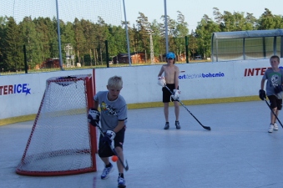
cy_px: 117
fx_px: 667
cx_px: 210
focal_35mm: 85
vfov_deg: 16.0
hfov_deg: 23.7
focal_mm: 30
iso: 100
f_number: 11
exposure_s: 1/80
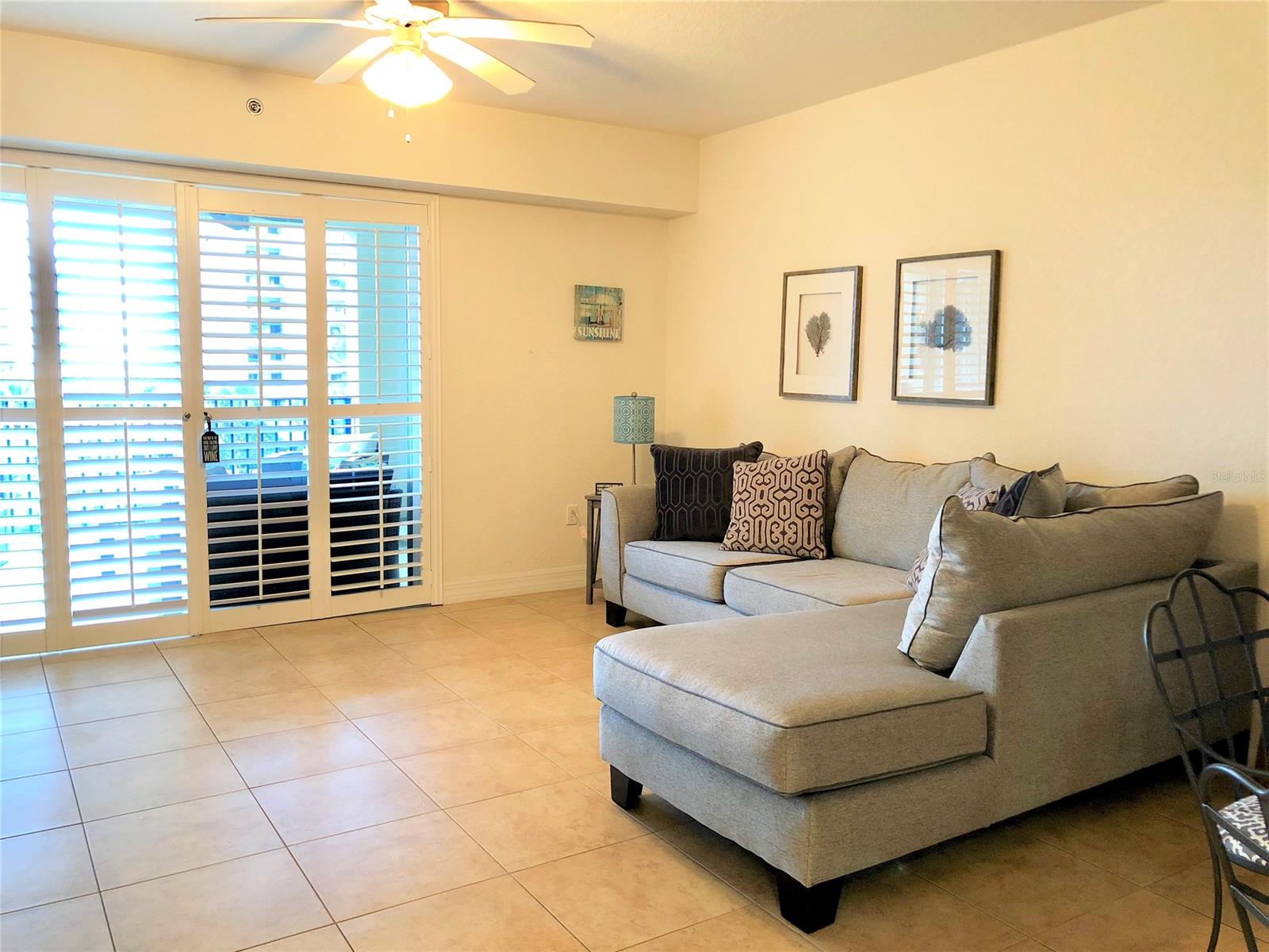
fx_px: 1026
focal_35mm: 28
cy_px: 476
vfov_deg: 49.7
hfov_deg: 63.4
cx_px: 634
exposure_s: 1/15
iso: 50
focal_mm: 4
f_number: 1.8
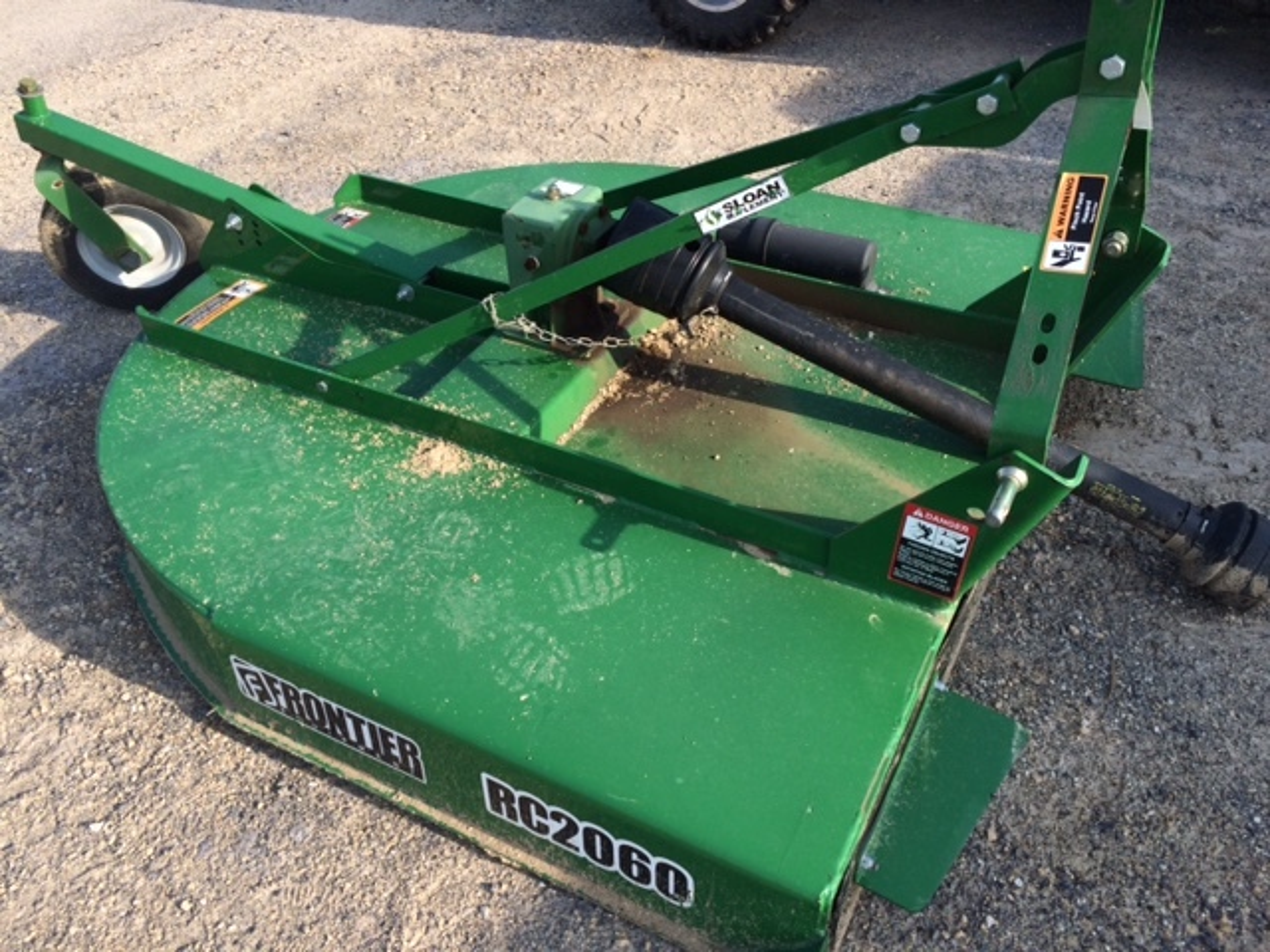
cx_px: 635
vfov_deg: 48.2
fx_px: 1064
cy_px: 476
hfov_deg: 61.7
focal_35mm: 29
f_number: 2.2
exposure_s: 1/1026
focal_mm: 4.15
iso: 32
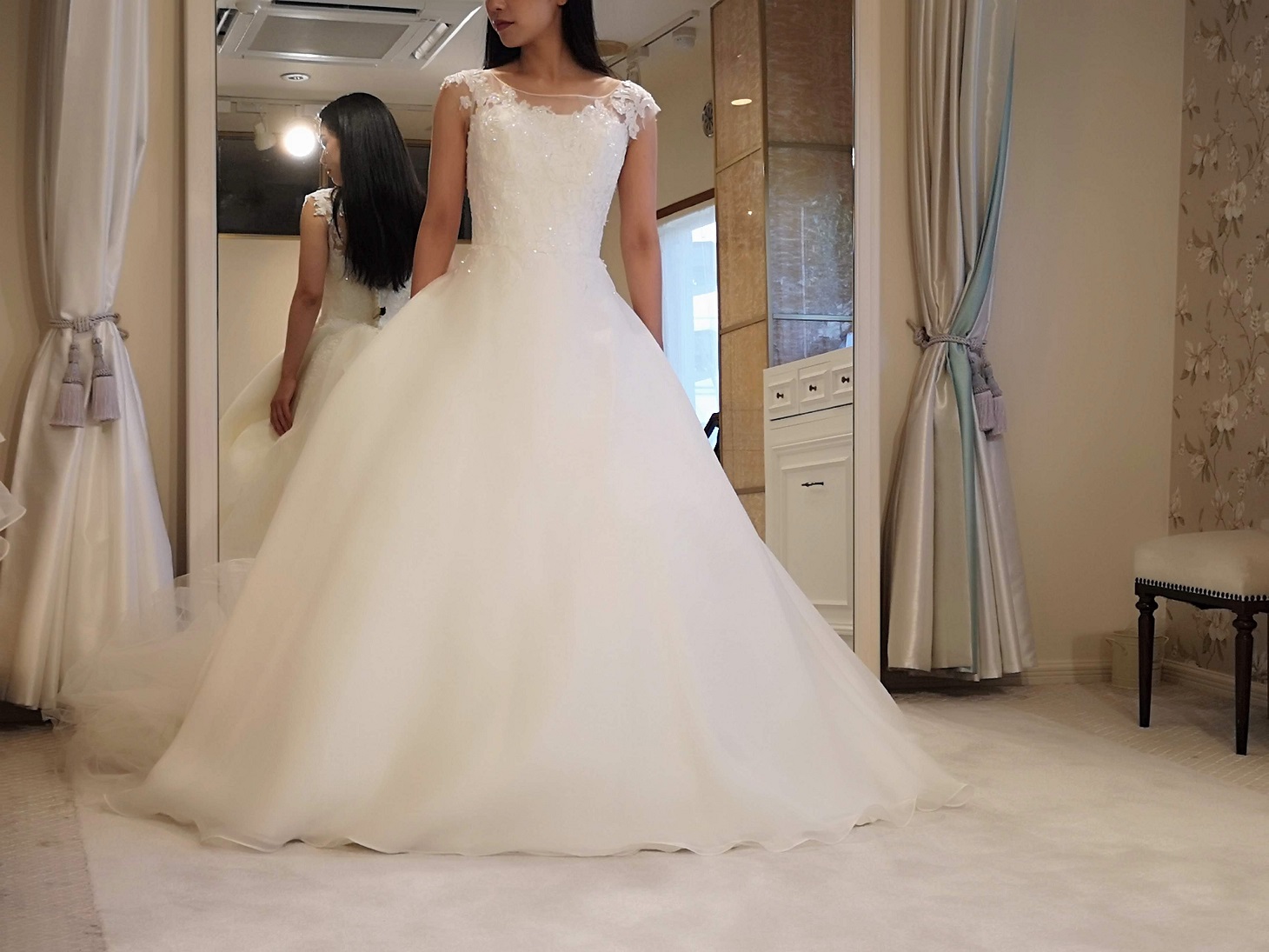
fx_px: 2090
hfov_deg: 33.8
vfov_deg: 25.7
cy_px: 476
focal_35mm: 57
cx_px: 634
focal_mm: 3.95
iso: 50
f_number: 1.8
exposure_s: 1/152
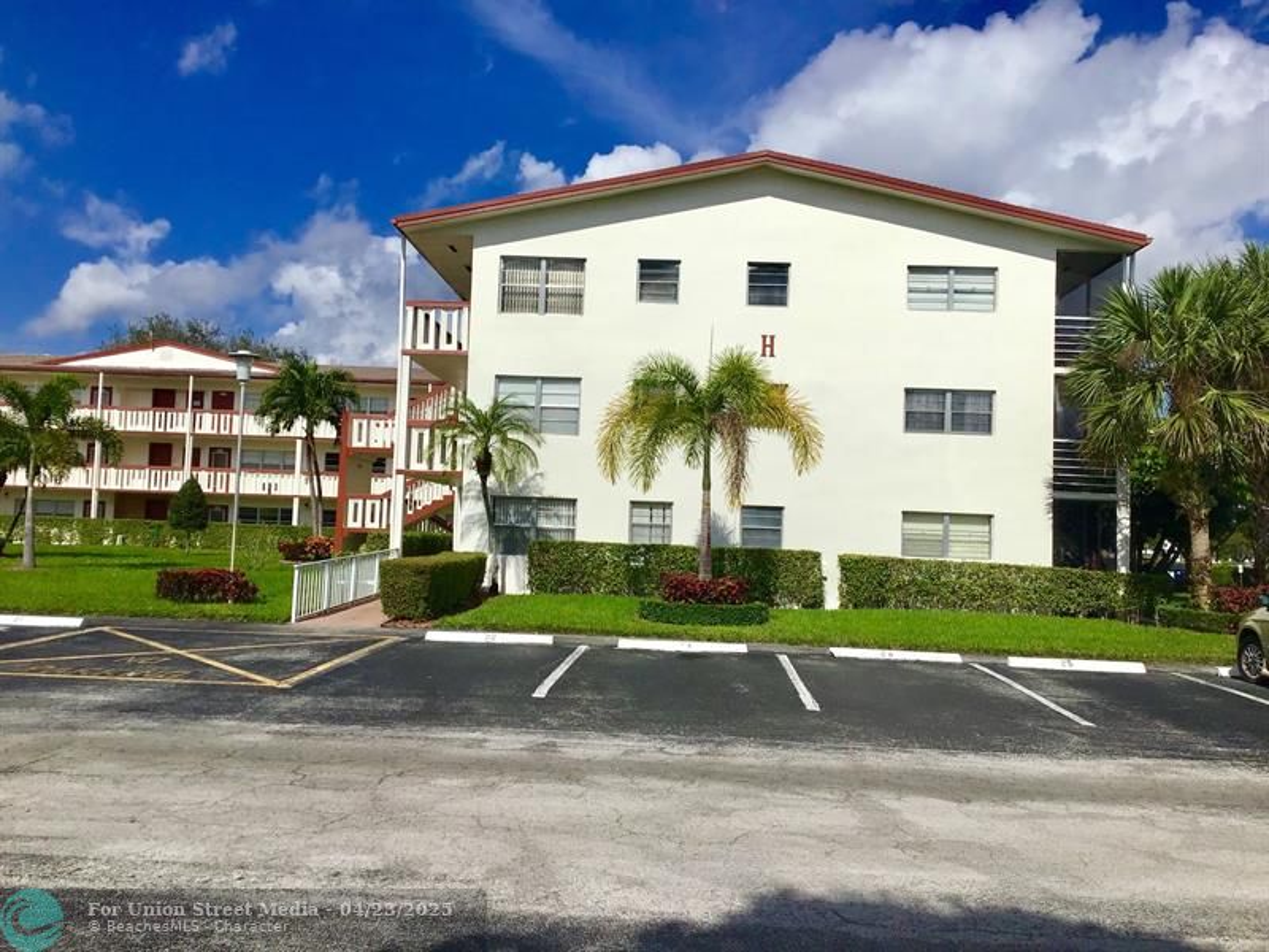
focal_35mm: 31
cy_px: 476
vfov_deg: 45.4
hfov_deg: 58.4
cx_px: 634
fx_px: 1136
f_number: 2.4
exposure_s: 1/4525
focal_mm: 3.3
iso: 25
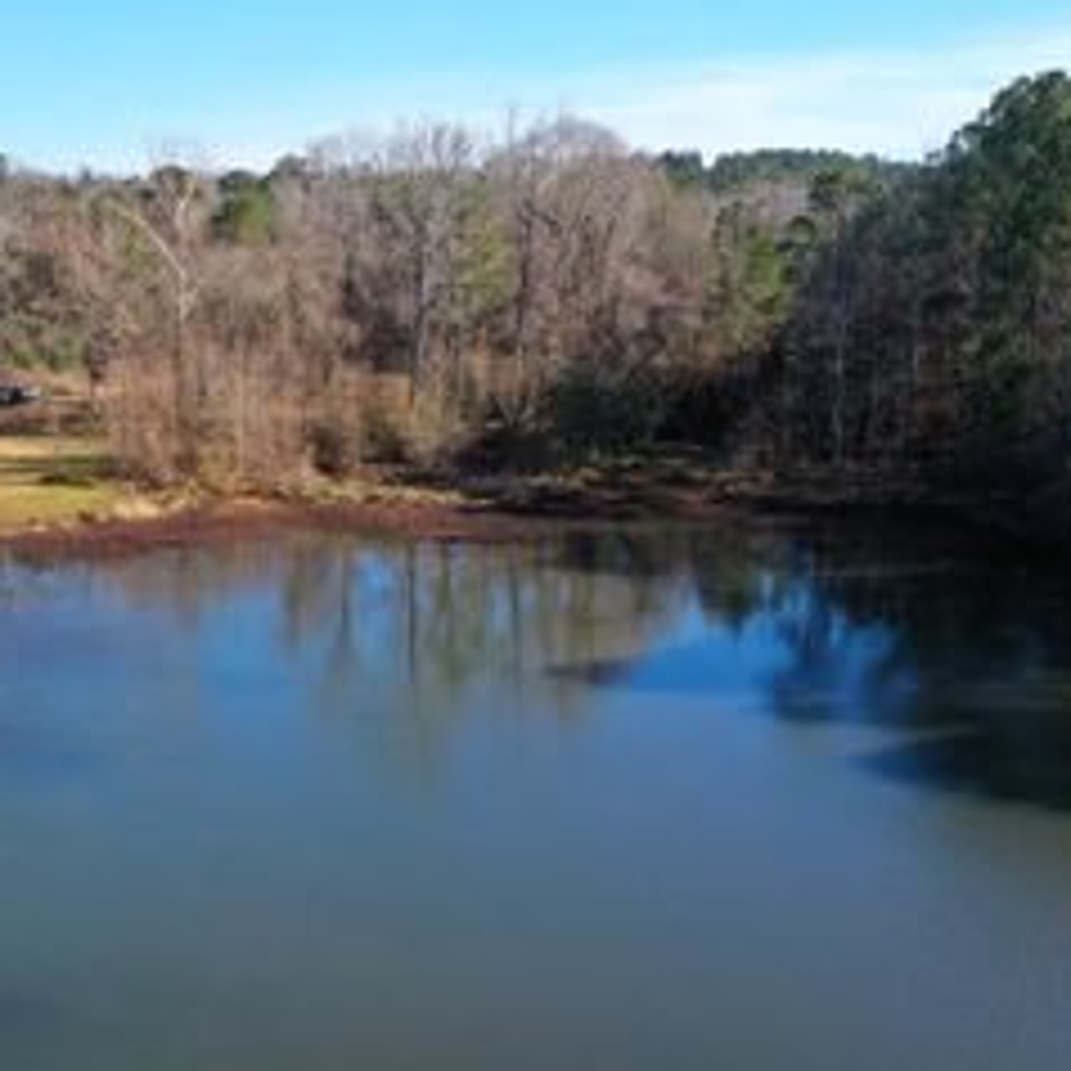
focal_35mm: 50
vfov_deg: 34.0
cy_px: 569
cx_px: 243
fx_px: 1750
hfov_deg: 33.2
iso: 100
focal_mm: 10.26
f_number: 10
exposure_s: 1/80
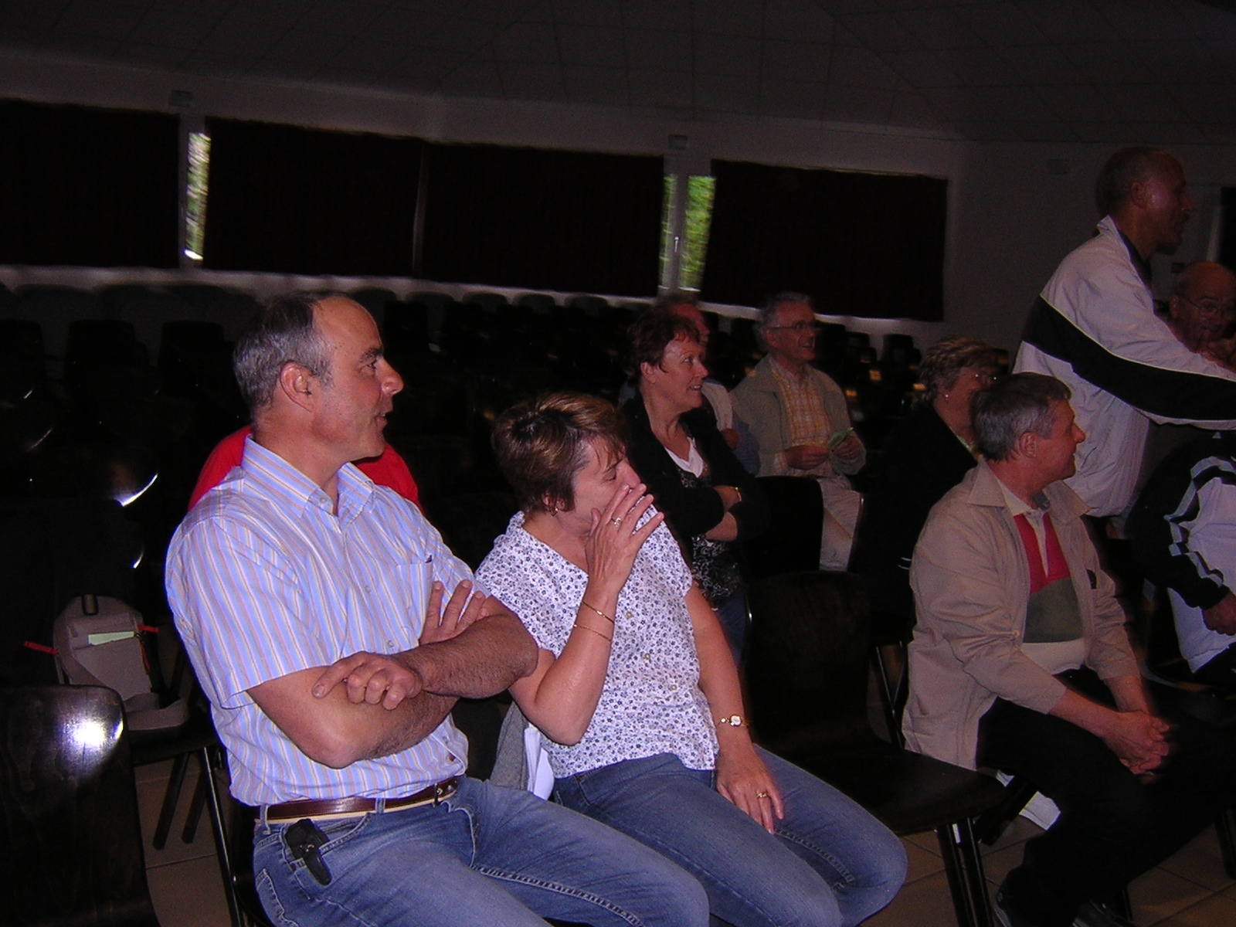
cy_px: 464
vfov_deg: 39.7
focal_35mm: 36
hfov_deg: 51.4
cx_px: 618
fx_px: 1285
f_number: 2.6
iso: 173
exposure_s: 1/60.1
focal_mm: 4.7
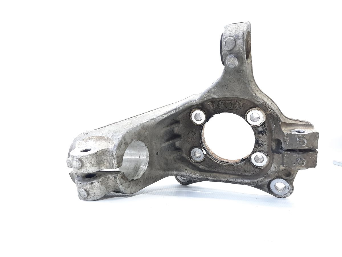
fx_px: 247
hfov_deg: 69.4
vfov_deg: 54.9
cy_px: 128
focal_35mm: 25
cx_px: 171
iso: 160
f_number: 2
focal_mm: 4.6
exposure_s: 1/50
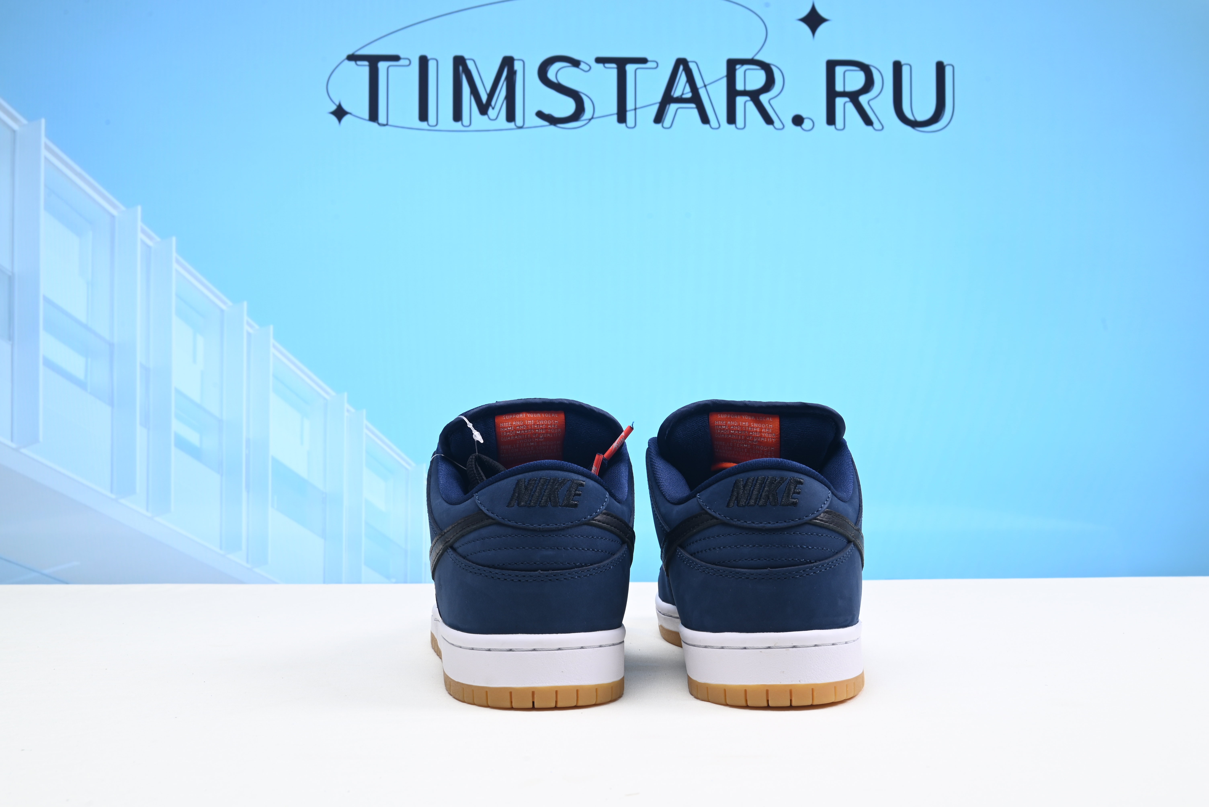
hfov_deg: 49.5
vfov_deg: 34.2
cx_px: 604
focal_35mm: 39
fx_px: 1310
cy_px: 404
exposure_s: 1/2
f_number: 16
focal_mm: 39
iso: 100
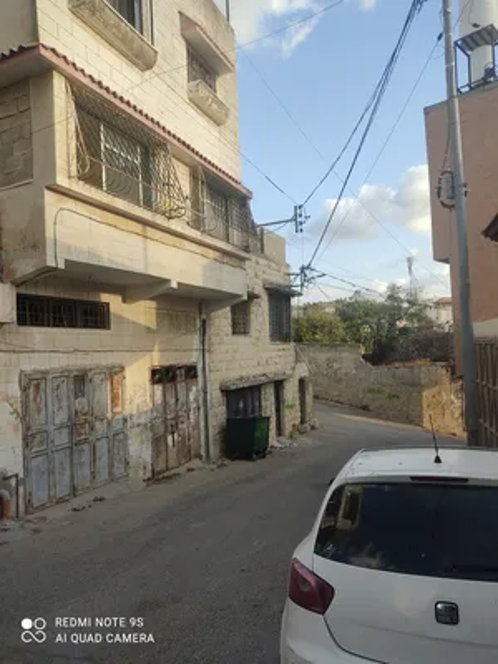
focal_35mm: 26
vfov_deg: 67.3
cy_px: 332
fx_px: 499
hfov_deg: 53.1
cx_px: 249
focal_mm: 4.74
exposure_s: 1/336
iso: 100
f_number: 1.79
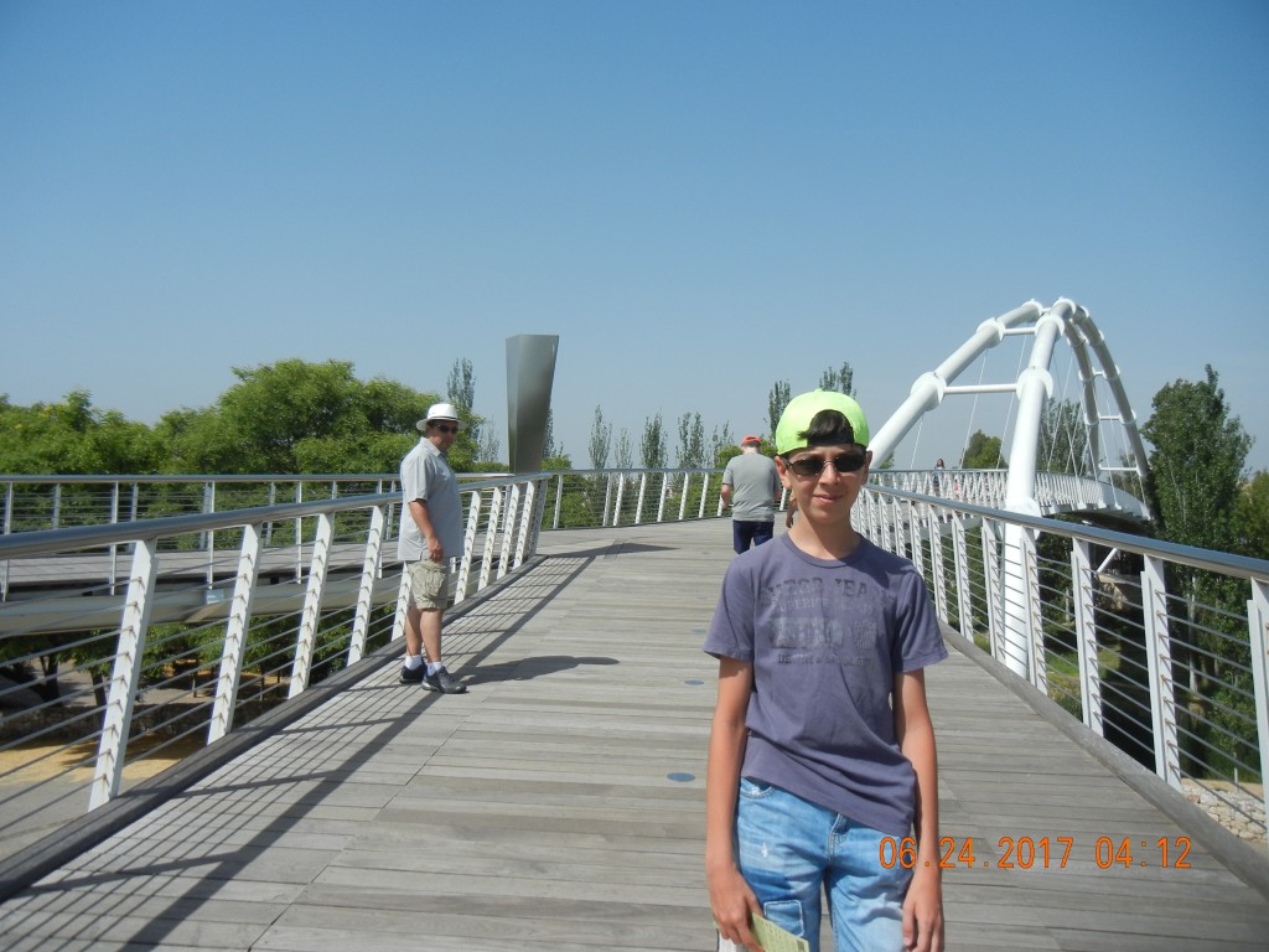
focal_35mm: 30
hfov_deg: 60.0
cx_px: 634
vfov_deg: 46.8
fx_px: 1100
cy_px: 476
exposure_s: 1/579
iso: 160
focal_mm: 5.4
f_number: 7
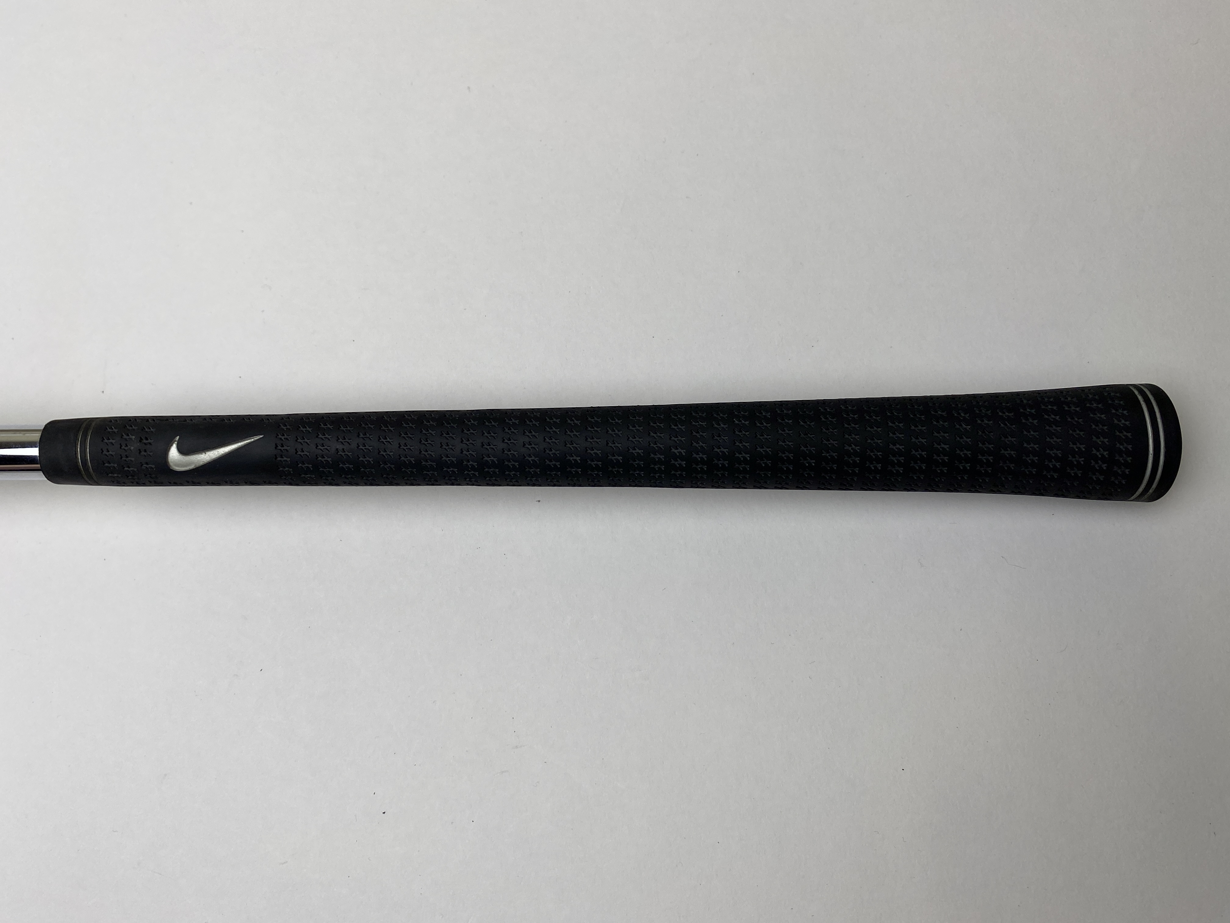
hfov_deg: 67.3
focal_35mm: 26
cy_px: 462
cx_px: 615
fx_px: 924
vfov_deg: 53.1
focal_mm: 4.25
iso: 32
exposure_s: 1/473
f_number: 1.8
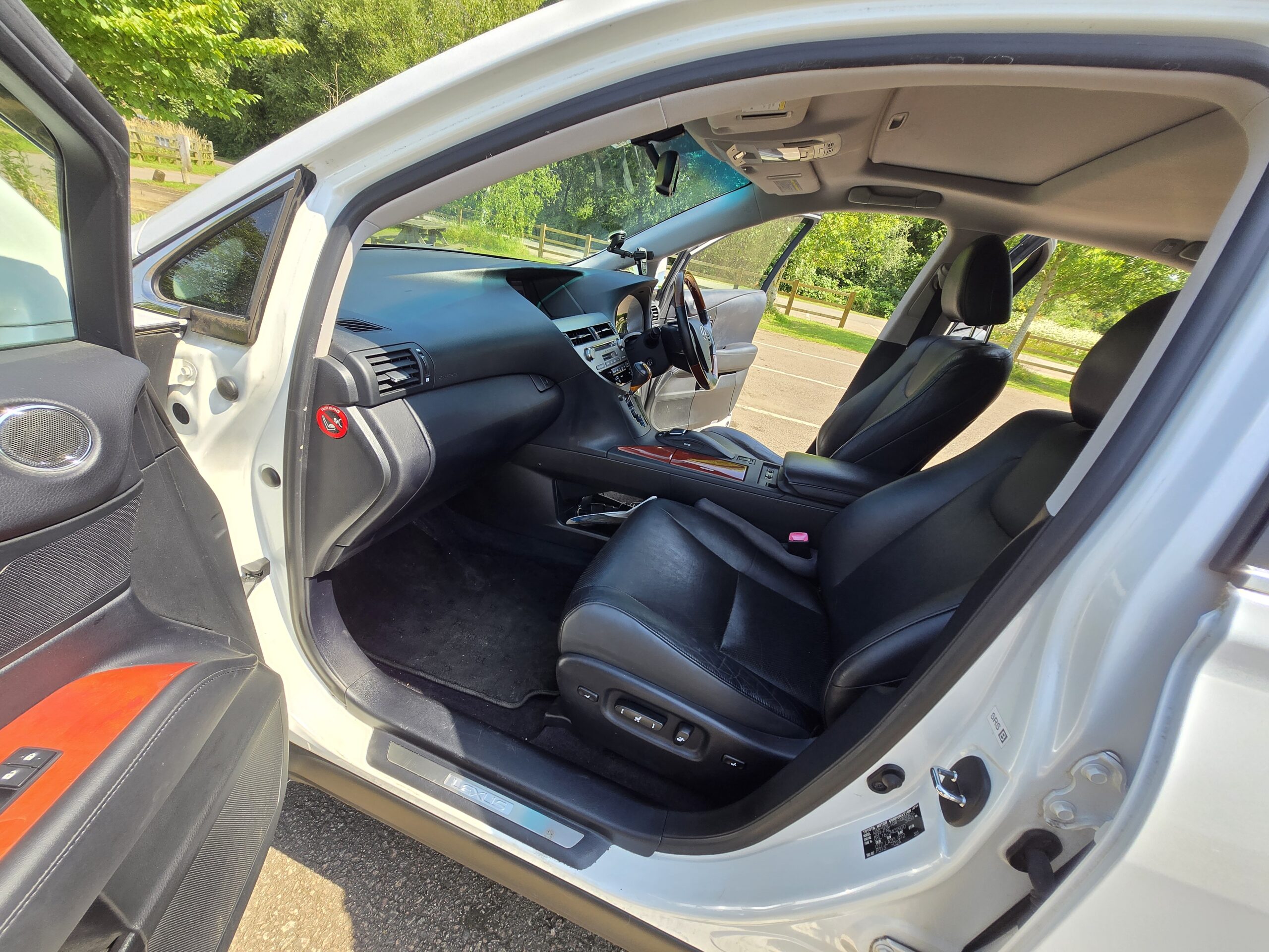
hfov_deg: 106.2
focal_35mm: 13
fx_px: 477
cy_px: 476
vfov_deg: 89.9
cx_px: 634
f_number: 2.2
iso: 25
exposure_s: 1/210
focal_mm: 1.7
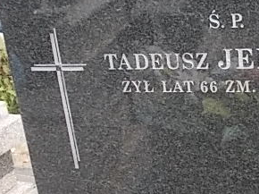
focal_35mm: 84
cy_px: 161
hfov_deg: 22.7
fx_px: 628
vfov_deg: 17.4
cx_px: 238
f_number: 3.1
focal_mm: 5.3
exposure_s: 1/400
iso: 80
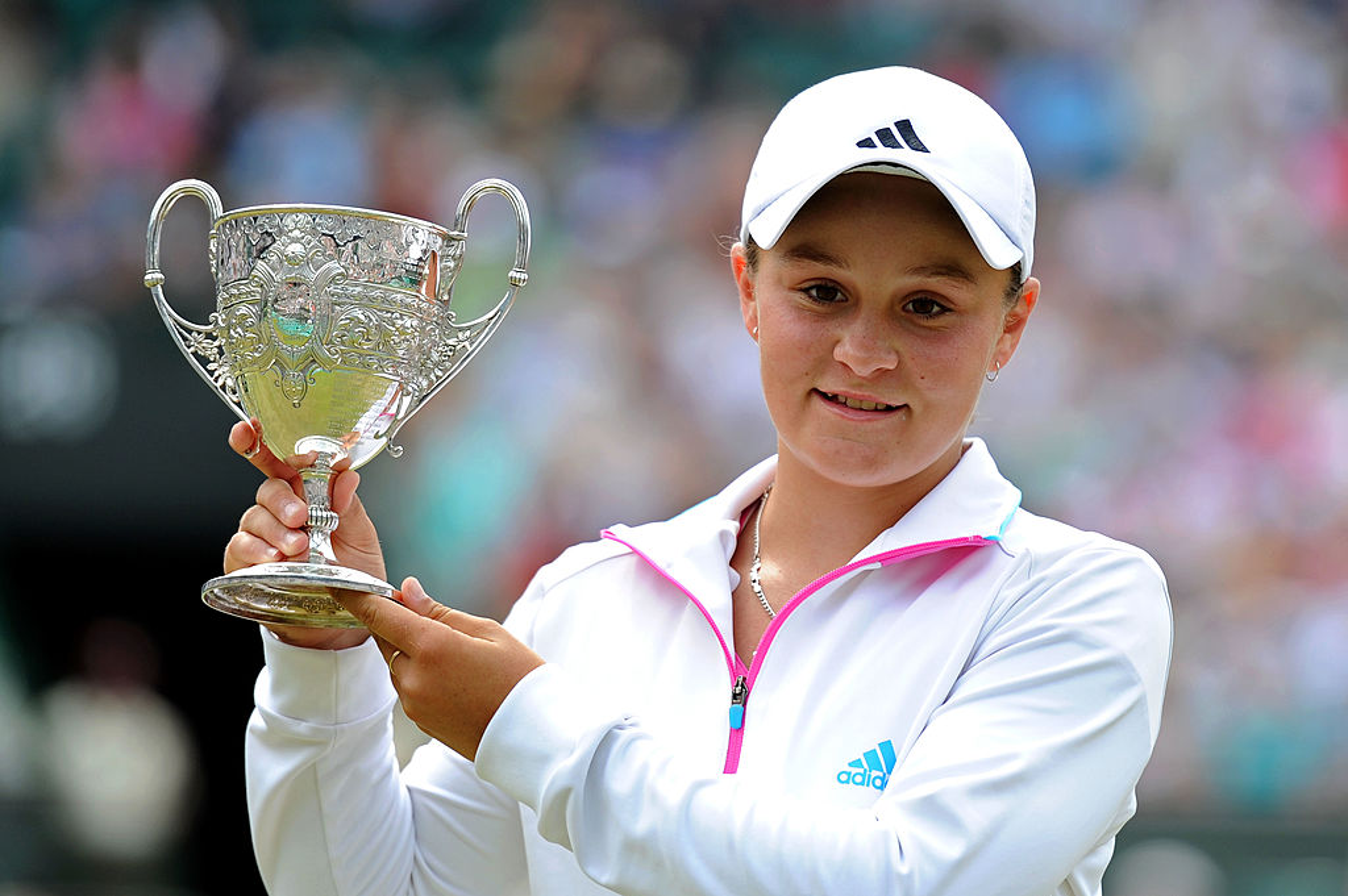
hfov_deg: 10.3
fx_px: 7483
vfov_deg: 6.9
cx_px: 674
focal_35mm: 200
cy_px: 448
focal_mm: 200
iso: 250
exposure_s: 1/1250
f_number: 2.8
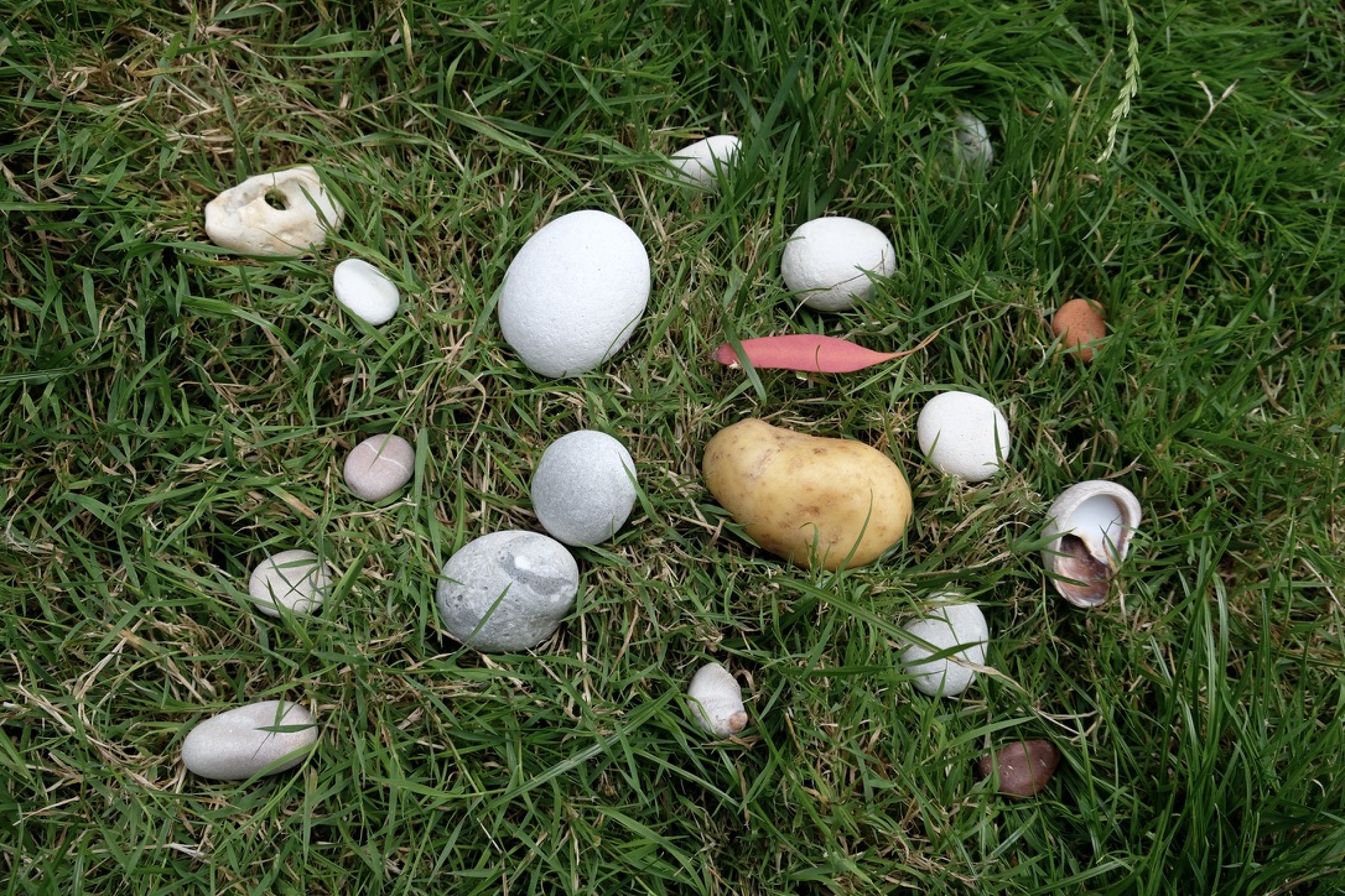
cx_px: 672
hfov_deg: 65.5
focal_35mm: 28
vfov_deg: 46.4
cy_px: 448
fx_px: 1046
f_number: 5.6
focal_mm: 18.8
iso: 200
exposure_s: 1/320
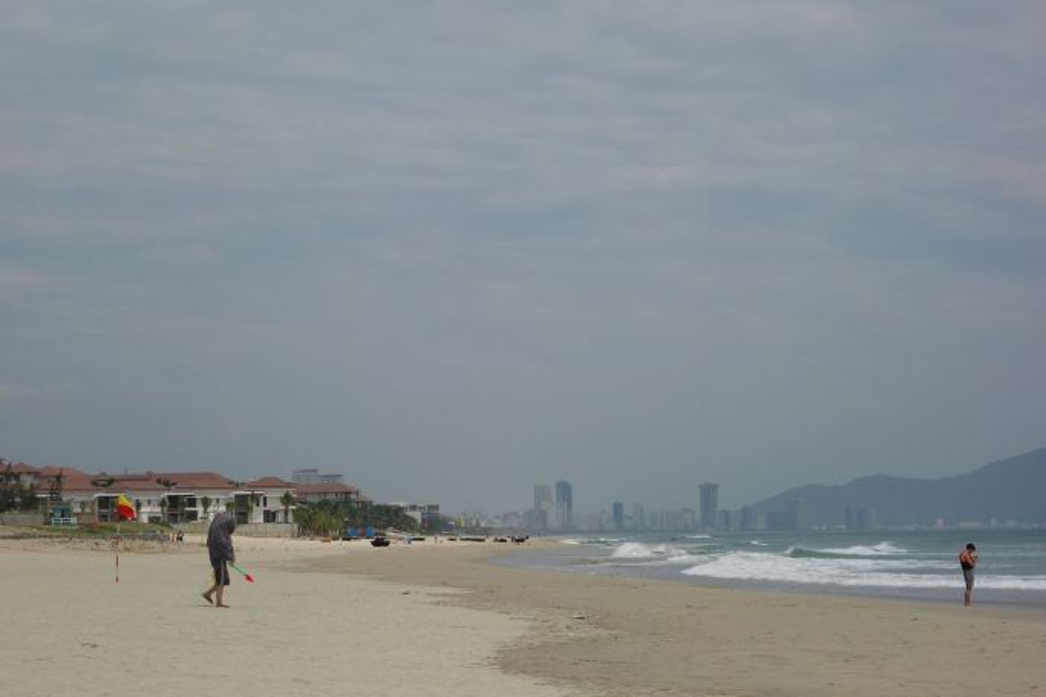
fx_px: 2382
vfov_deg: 16.6
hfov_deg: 24.7
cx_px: 440
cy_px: 332
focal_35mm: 82
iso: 125
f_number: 8
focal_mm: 25.93
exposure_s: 1/800
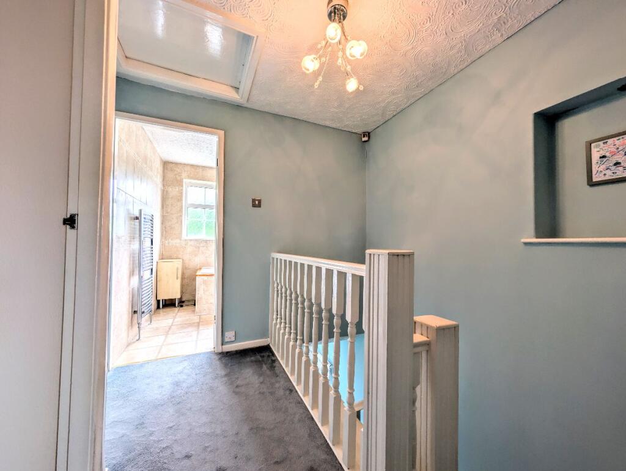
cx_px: 313
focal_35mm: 12
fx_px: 217
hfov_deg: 110.5
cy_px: 236
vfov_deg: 94.6
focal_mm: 2.02
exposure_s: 1/60.8
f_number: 1.7
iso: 58
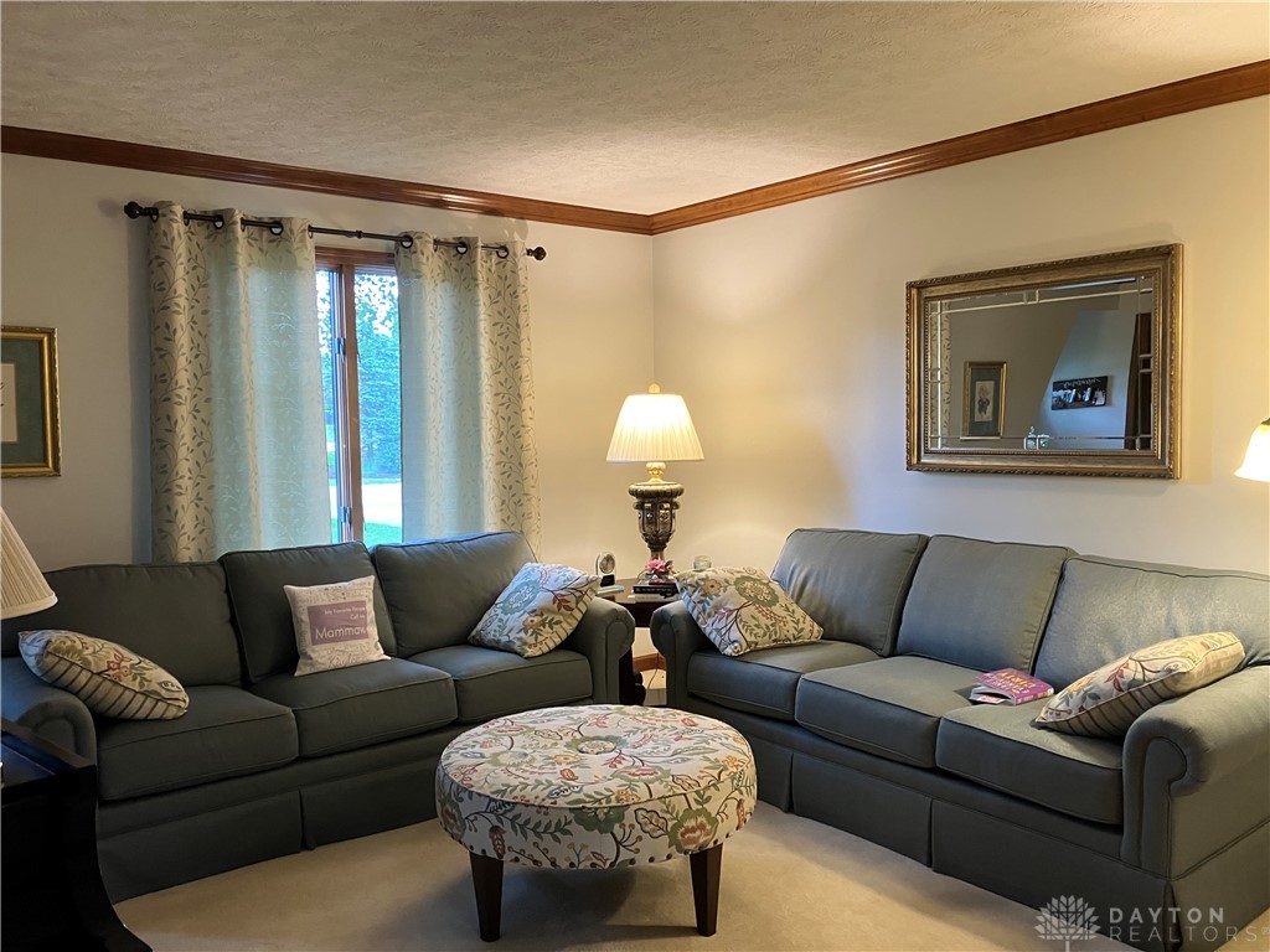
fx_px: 1027
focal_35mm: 28
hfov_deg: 63.4
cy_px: 476
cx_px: 635
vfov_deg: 49.7
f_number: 1.8
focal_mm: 3.99
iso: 160
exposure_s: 1/60
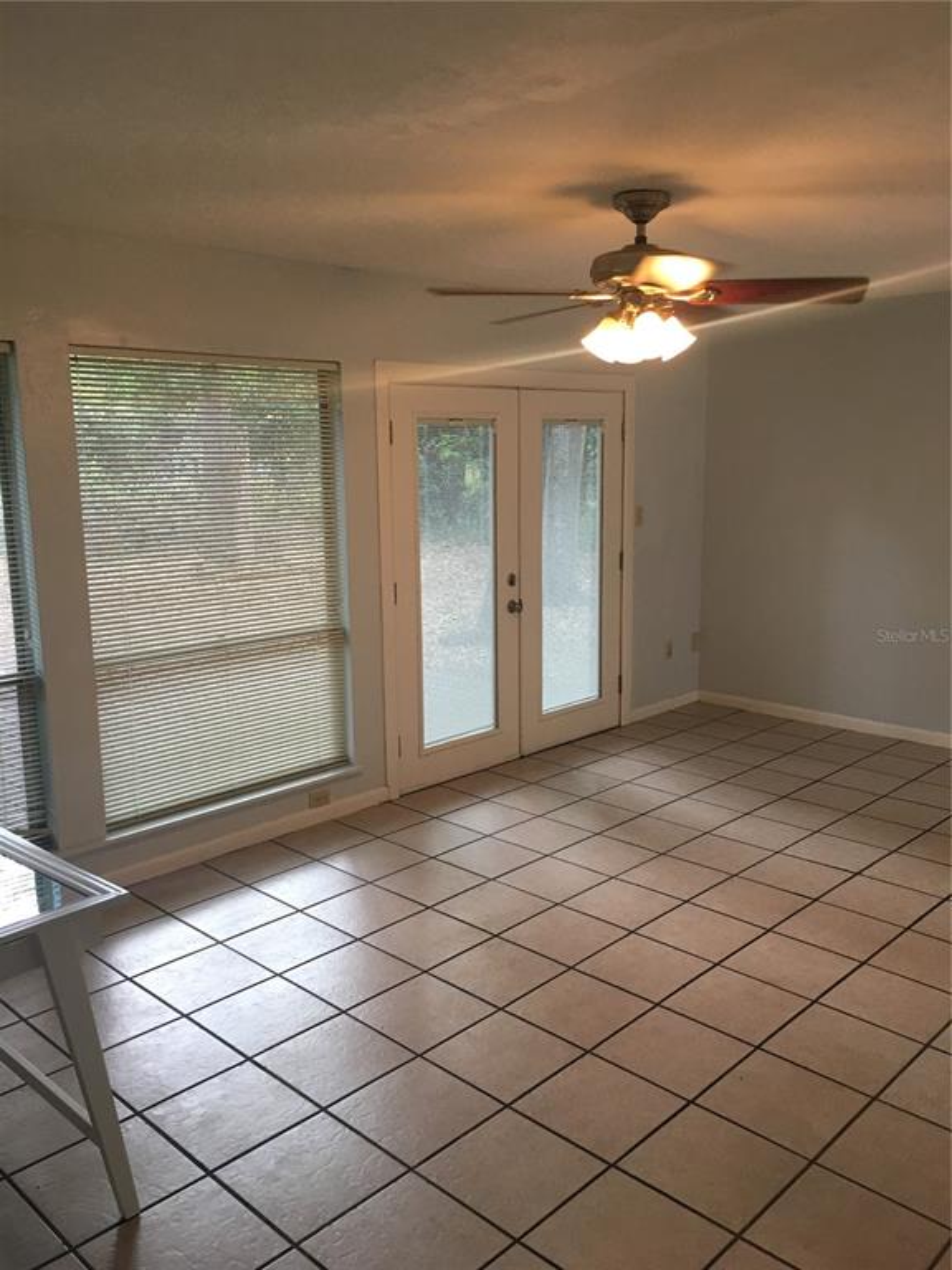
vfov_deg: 61.7
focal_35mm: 29
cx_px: 476
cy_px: 635
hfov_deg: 48.2
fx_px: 1063
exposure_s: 1/30
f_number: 2.2
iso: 40
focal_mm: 4.15
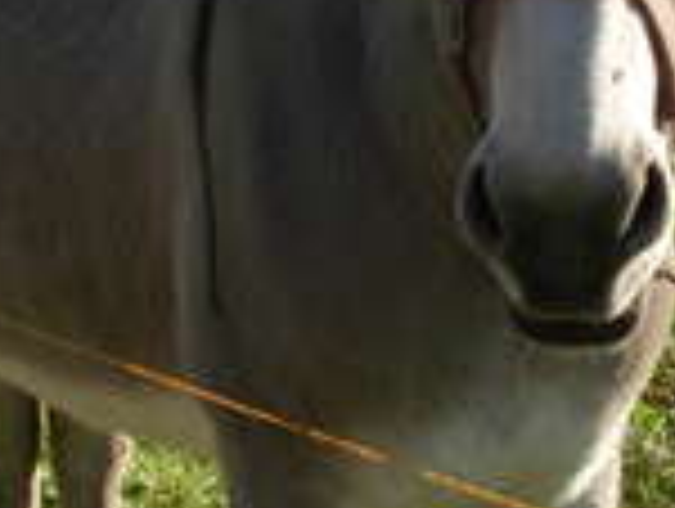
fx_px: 2969
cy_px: -99
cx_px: 342
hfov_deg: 13.0
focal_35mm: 152
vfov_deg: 9.7
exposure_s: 1/575
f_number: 2.9
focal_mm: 6.3
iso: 79
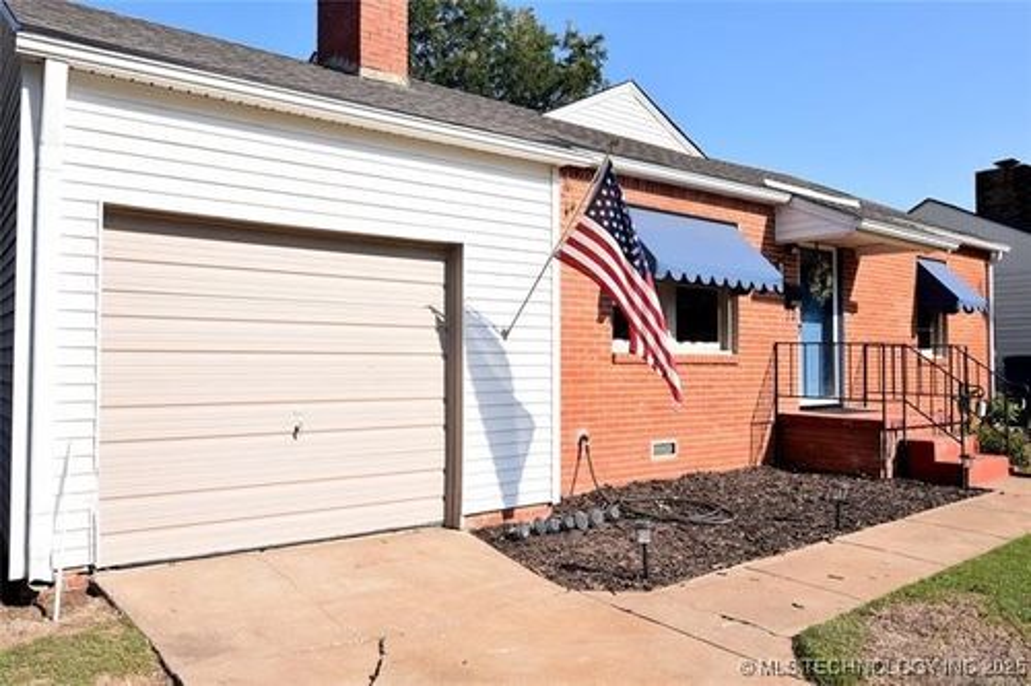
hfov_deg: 67.4
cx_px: 516
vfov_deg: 47.9
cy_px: 343
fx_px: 773
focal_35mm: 27
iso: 200
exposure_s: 1/500
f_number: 11
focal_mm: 18
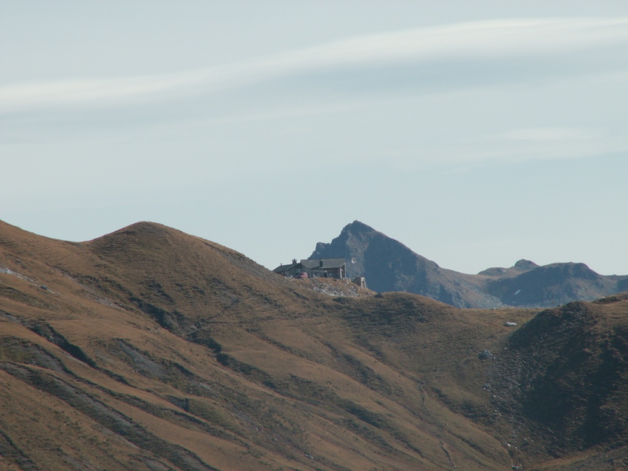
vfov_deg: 3.9
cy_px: 236
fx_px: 6912
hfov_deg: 5.2
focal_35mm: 381
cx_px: 314
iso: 50
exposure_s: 1/500
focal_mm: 63.24
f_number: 5.6
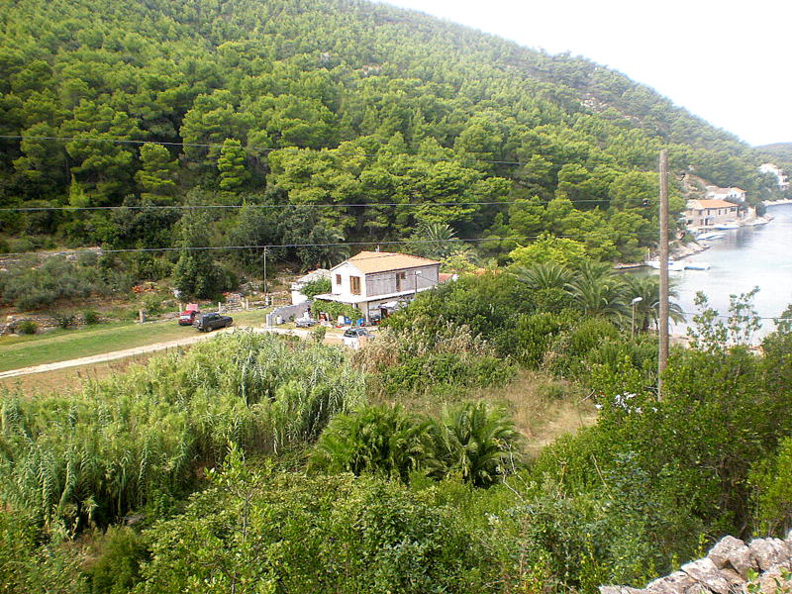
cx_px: 396
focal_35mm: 38
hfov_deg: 49.0
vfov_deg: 37.7
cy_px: 297
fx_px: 869
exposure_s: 1/125
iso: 100
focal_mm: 6.3
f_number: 4.6
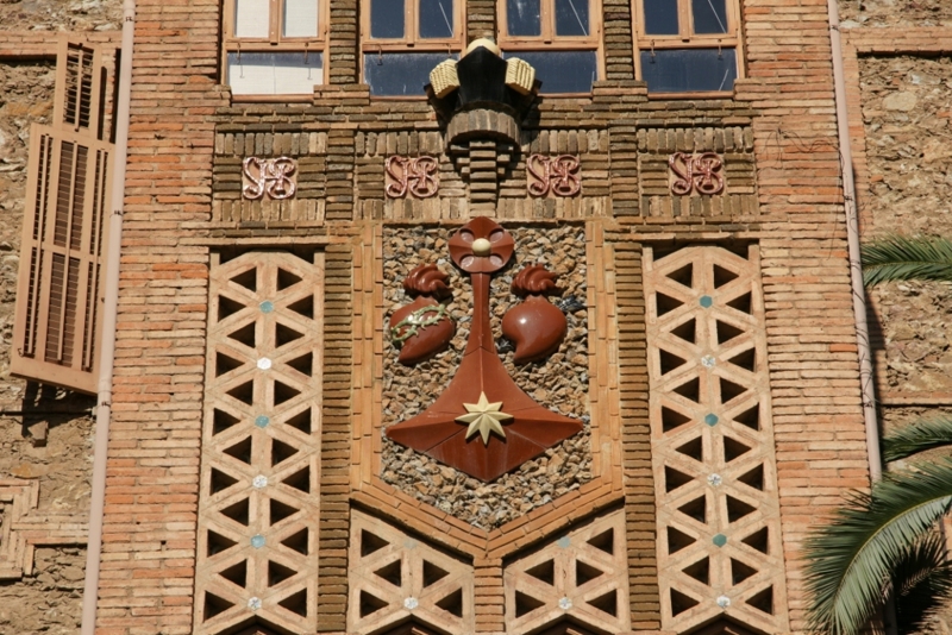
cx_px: 476
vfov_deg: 11.4
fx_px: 3174
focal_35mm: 120
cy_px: 318
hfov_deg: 17.1
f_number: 8
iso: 200
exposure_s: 1/800
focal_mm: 80
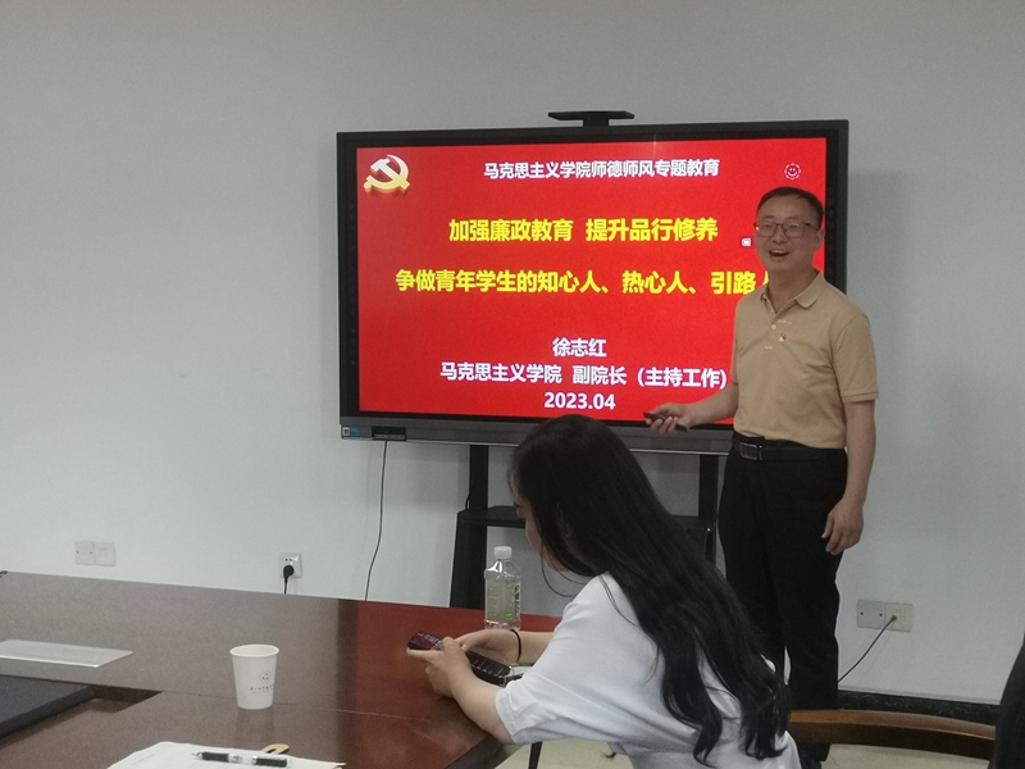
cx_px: 512
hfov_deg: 33.8
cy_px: 384
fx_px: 1688
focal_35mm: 57
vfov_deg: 25.7
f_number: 1.8
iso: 400
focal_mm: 4.75
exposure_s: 1/100
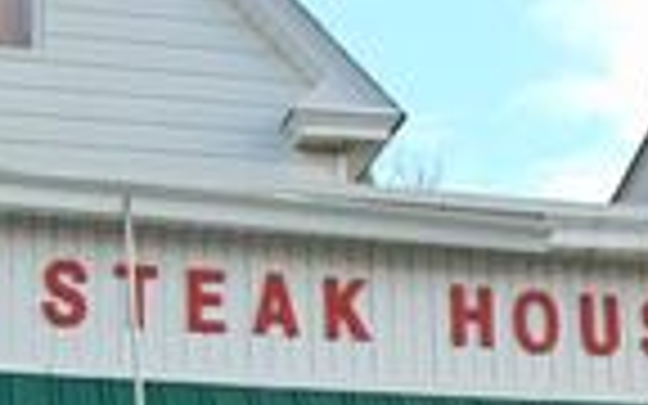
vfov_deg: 13.6
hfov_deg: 22.5
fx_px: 1625
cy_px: 551
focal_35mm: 92
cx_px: 248
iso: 80
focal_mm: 4.5
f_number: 3
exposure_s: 1/250
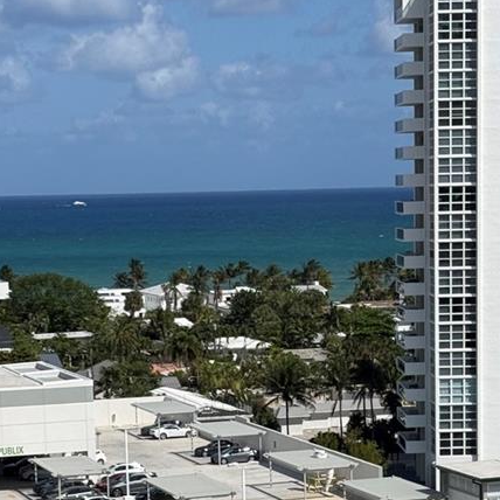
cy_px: 547
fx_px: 1945
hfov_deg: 14.6
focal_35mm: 119
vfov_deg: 14.3
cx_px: 278
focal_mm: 6.76
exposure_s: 1/11364
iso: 64
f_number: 1.78
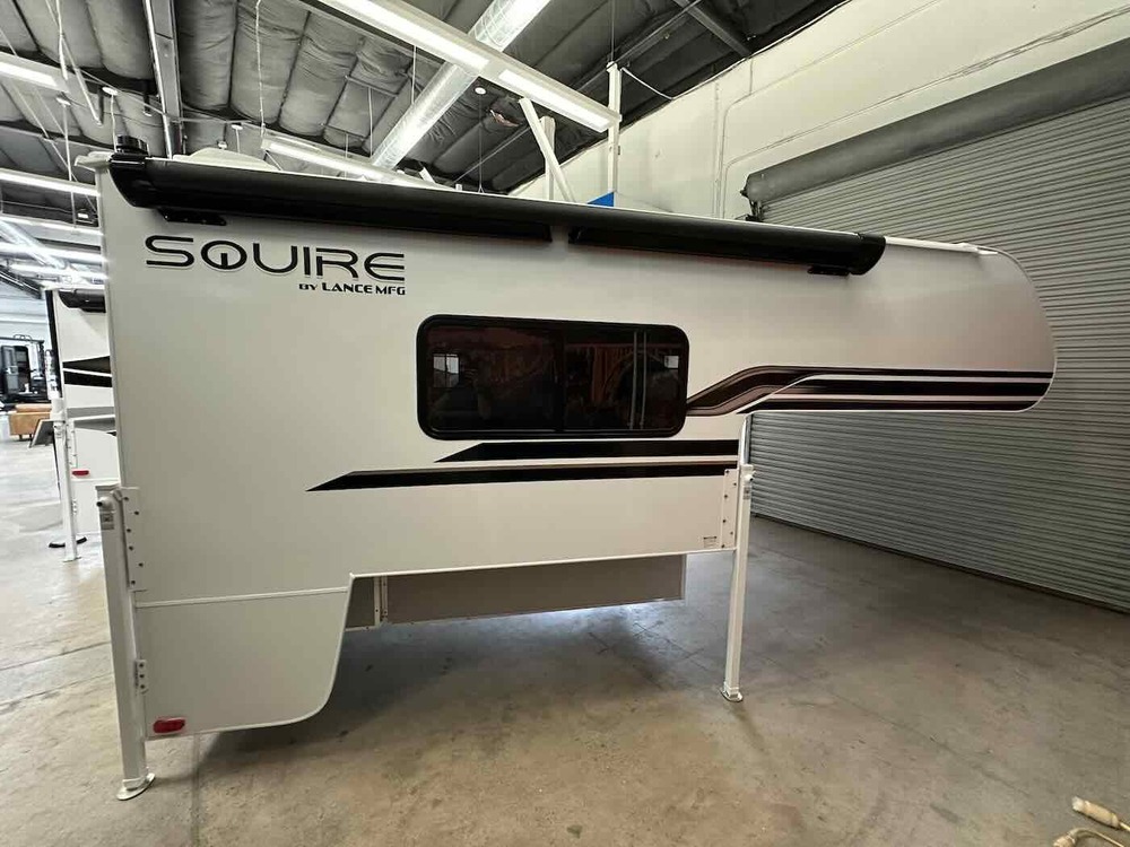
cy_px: 424
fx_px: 457
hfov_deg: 102.1
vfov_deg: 85.7
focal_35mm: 14
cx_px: 565
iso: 800
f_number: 2.2
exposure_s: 1/60
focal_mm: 2.22
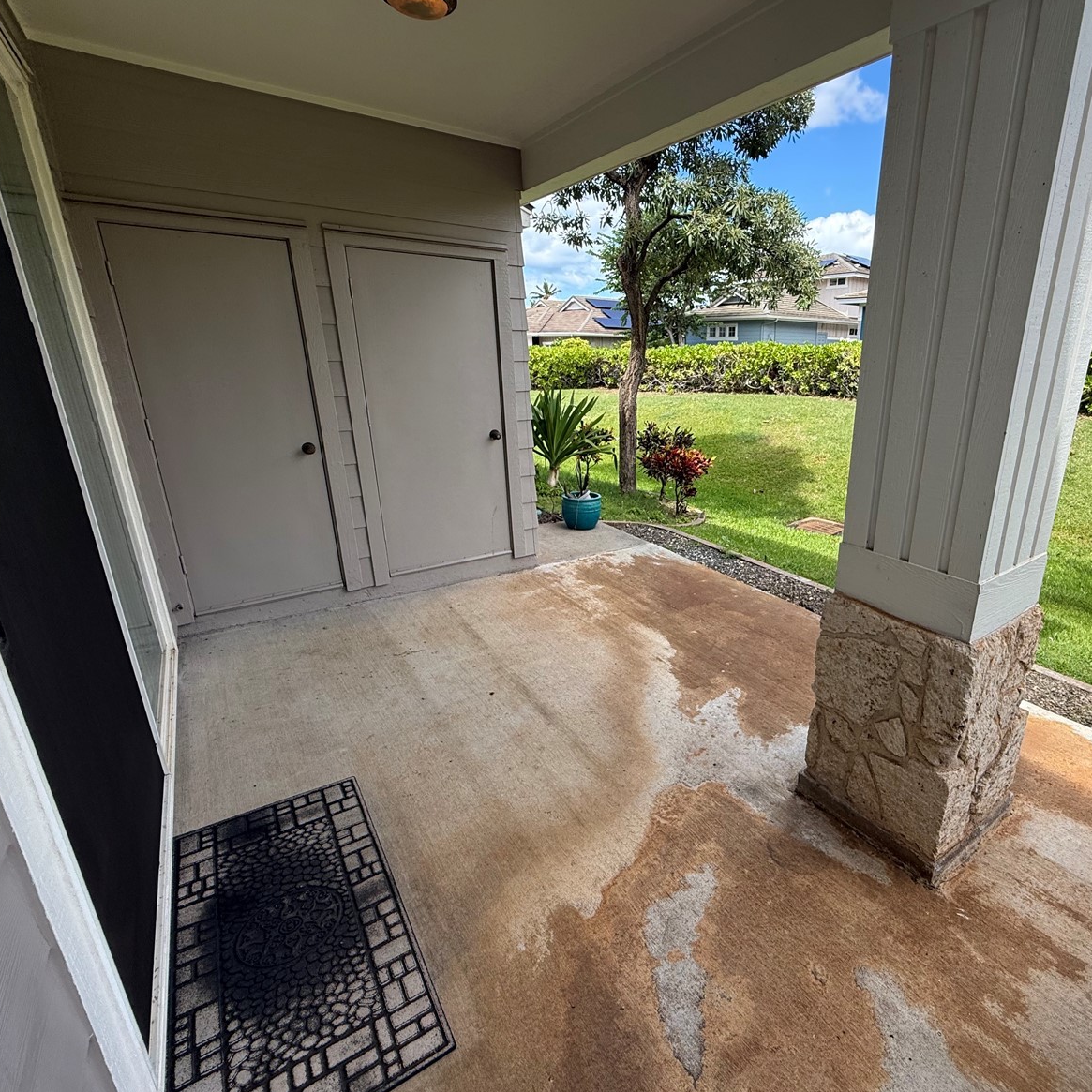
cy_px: 540
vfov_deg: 84.0
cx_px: 676
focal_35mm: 17
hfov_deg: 82.5
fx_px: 607
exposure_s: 1/590
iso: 64
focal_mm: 2.22
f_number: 2.2
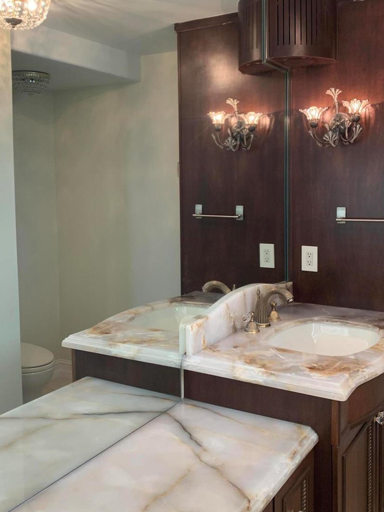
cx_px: 208
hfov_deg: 39.6
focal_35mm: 36
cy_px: 218
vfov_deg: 51.2
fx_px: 532
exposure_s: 1/60
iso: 64
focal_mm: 4.25
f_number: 1.8
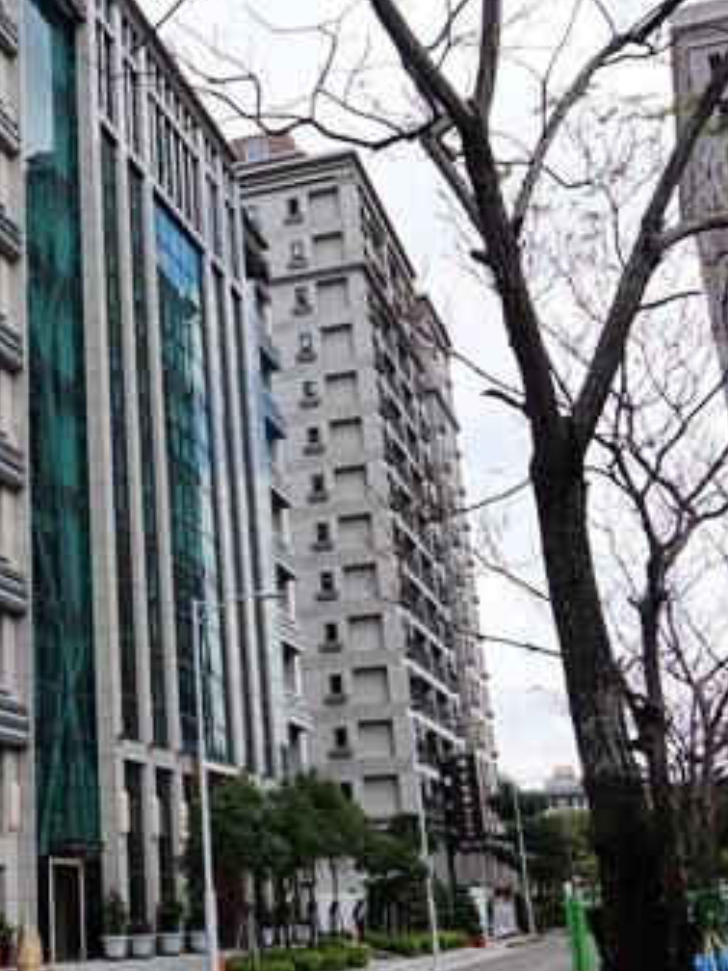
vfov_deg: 36.6
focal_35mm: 52
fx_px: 1458
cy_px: 371
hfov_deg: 27.2
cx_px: 101
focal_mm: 10.24
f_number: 4
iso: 125
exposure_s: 1/800
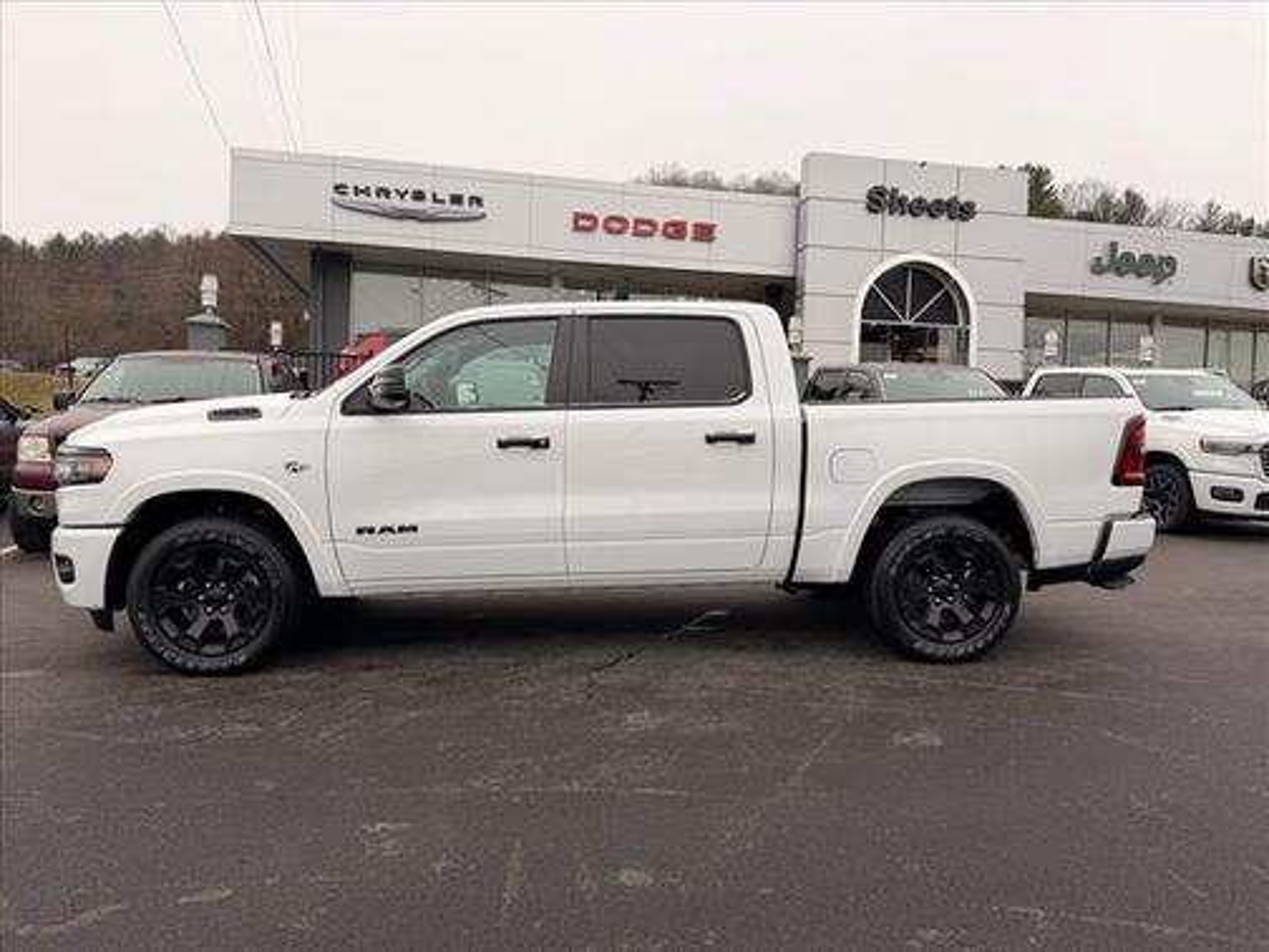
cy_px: 476
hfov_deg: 71.6
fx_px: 880
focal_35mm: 24
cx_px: 634
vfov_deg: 56.8
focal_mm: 6.76
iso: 80
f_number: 1.78
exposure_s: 1/788
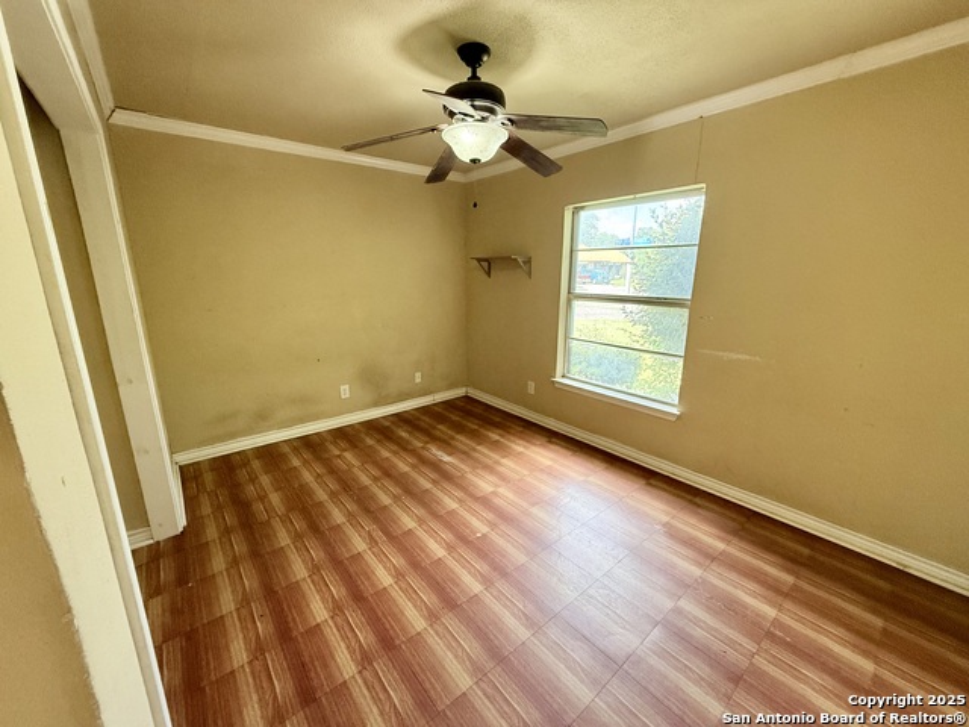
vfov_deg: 85.7
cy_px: 364
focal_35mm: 14
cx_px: 484
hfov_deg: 102.1
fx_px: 392
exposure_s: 1/120
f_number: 2.2
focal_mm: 2.22
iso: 250
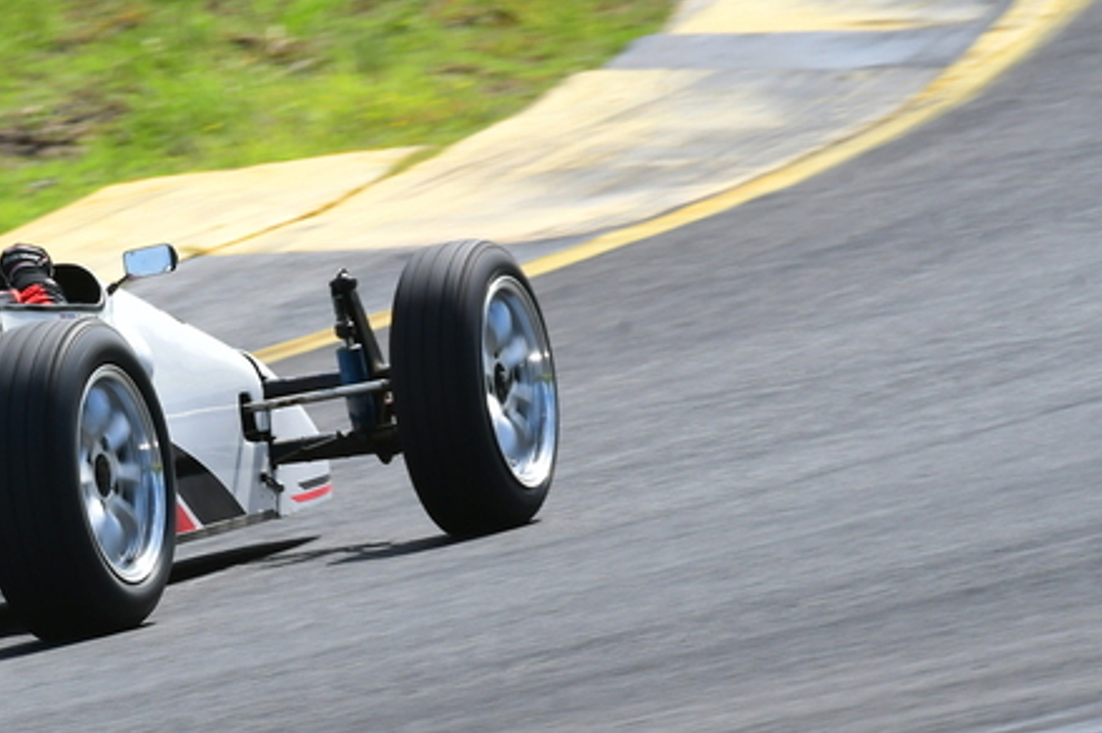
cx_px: 103
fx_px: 31780
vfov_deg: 1.3
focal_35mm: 1039
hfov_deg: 2.0
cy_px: 365
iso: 500
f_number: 14
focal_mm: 380
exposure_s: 1/320
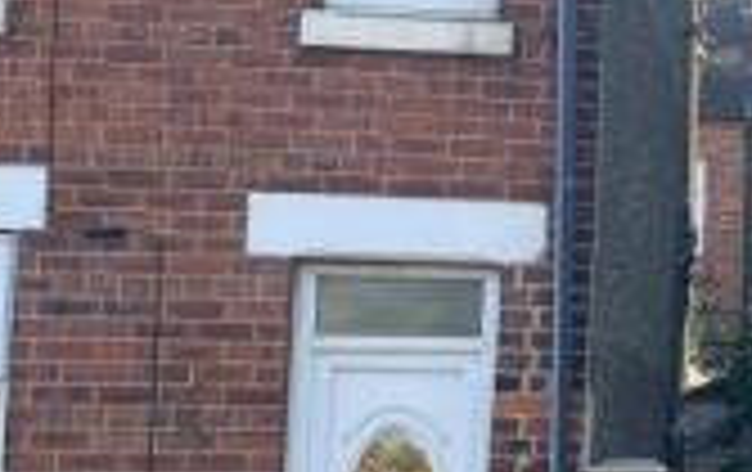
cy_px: 249
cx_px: 1169
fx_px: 1971
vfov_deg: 13.7
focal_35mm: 96
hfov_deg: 18.7
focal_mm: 4.25
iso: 32
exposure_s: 1/390
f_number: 1.8
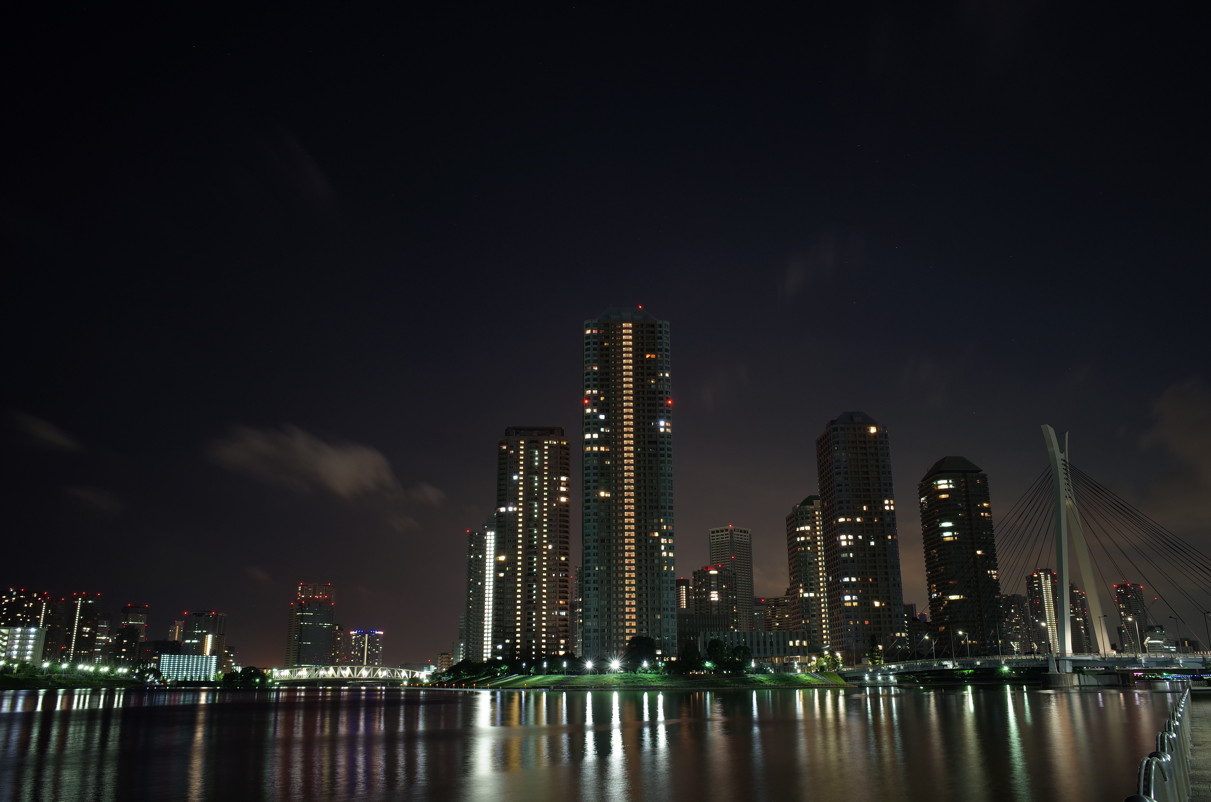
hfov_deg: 65.6
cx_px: 606
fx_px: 940
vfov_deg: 46.2
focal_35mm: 28
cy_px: 401
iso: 100
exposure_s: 15
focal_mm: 18.3
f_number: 5.6
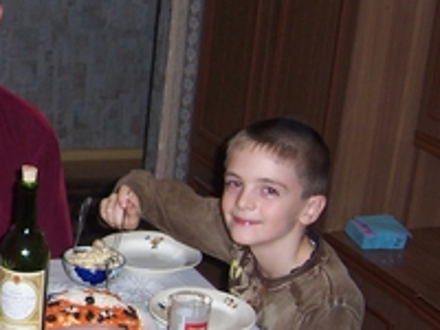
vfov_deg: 18.2
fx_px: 1030
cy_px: 194
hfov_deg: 22.6
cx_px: -53
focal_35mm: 81
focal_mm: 6
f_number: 3
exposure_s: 1/60
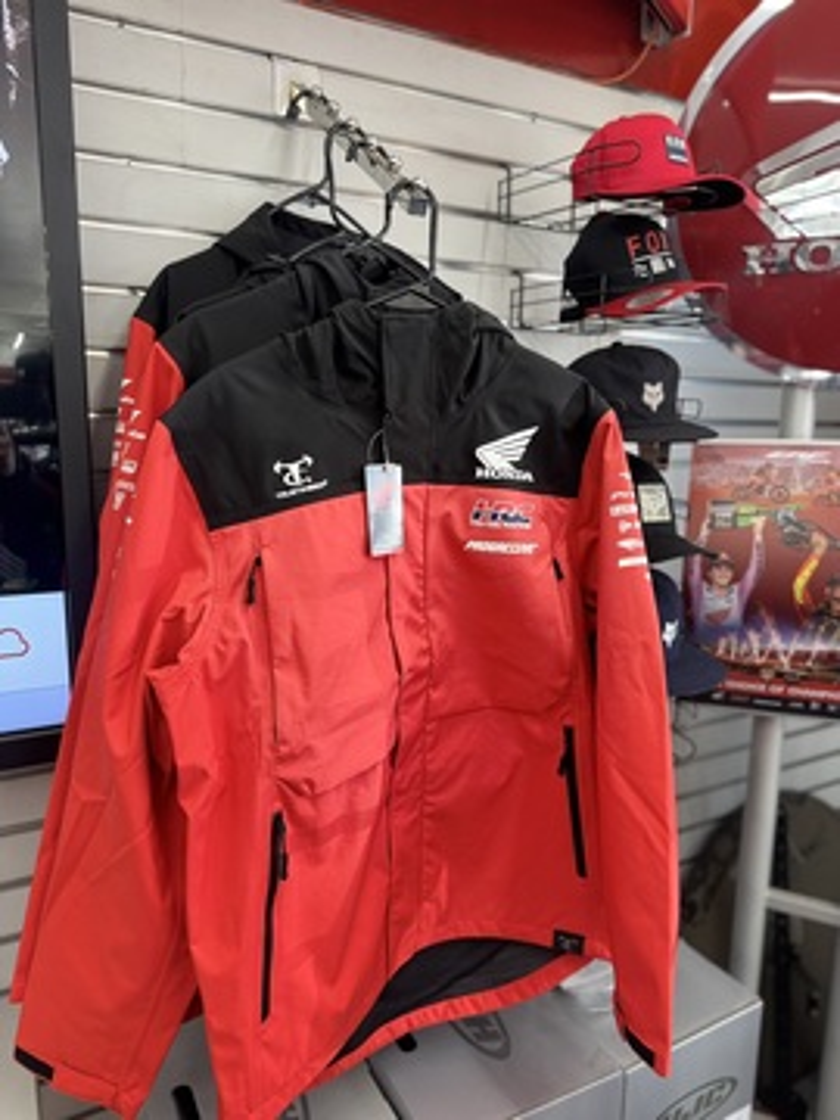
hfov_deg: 56.8
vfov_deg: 71.6
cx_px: 420
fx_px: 777
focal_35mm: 24
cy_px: 560
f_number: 1.78
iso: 125
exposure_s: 1/60
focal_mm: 6.76
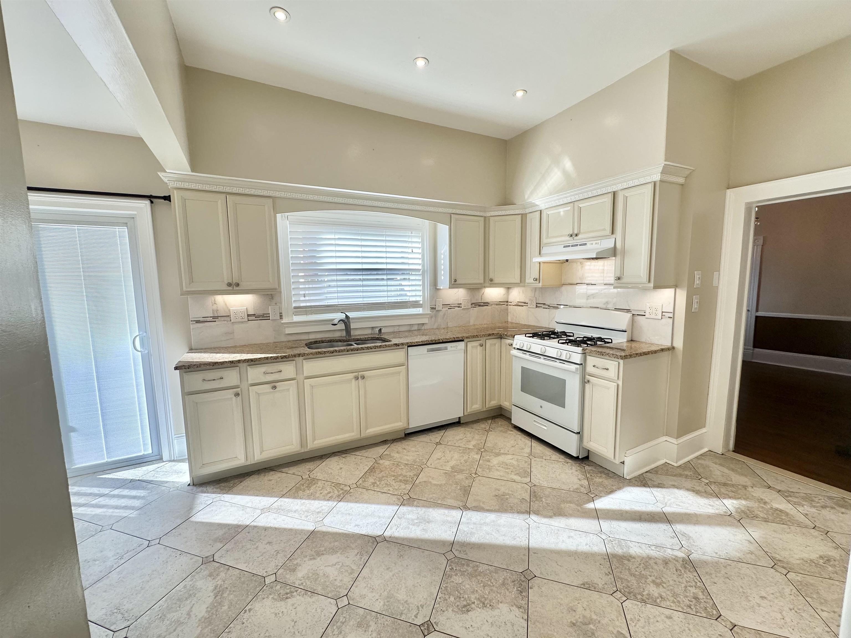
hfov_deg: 102.1
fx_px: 344
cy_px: 319
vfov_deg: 85.7
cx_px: 426
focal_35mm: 14
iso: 64
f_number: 2.2
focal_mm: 2.22
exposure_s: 1/120
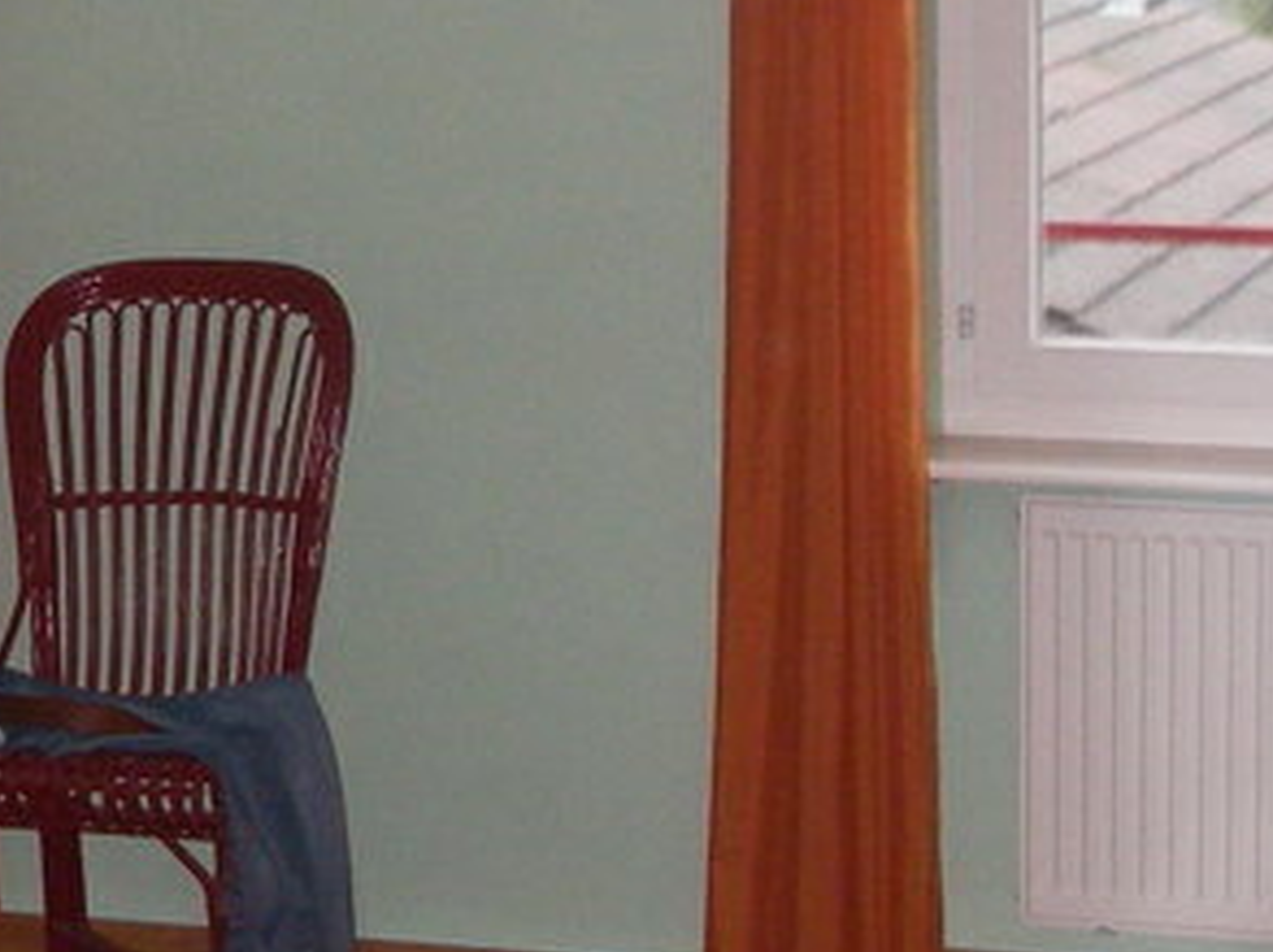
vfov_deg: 11.1
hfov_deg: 14.7
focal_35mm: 133
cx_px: 139
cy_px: 200
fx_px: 4885
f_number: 3.3
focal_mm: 6.3
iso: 200
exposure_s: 1/40
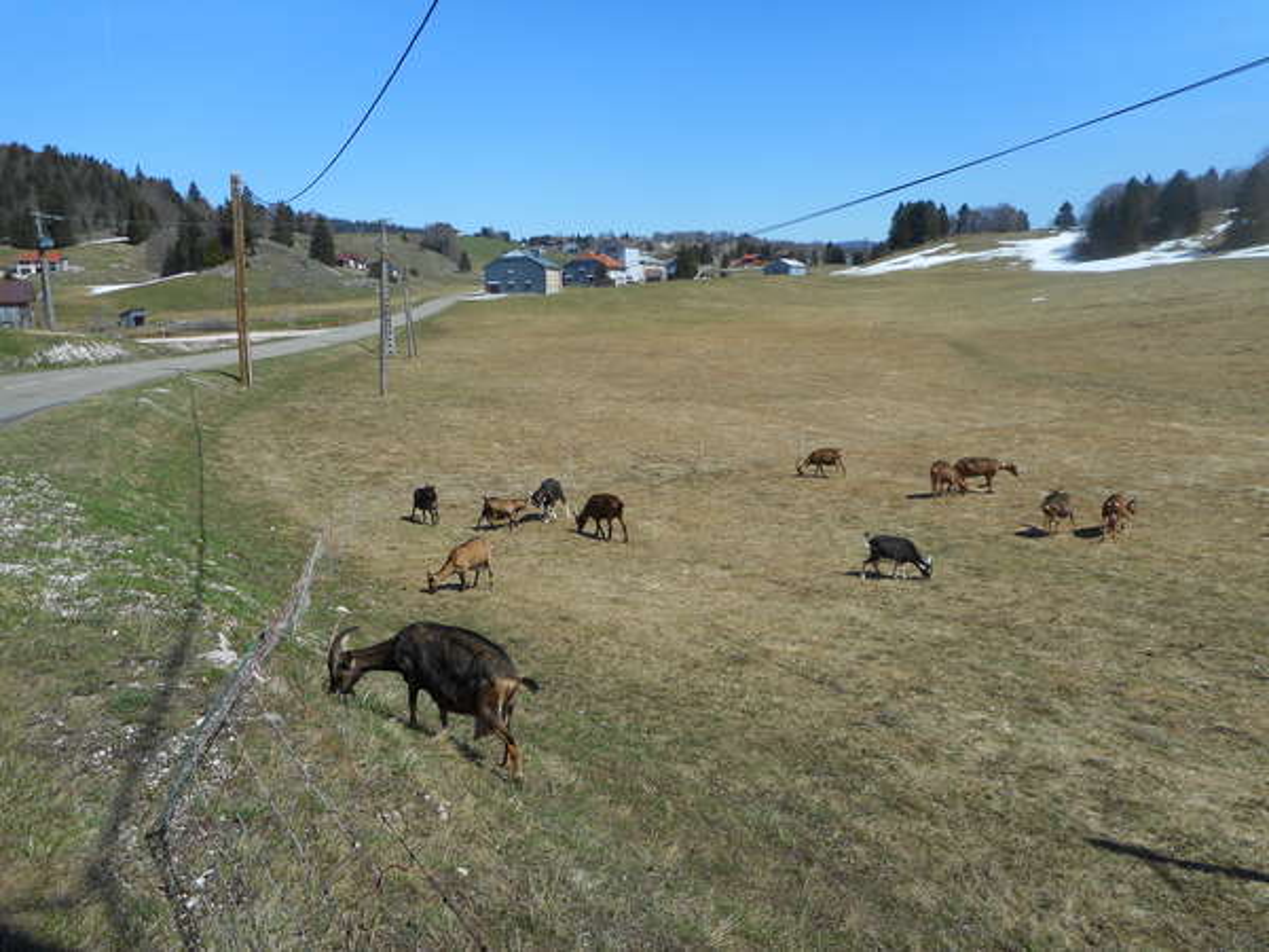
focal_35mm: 25
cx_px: 634
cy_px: 476
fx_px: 916
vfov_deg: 54.9
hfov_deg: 69.4
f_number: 3.7
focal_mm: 4.5
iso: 80
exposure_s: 1/1000
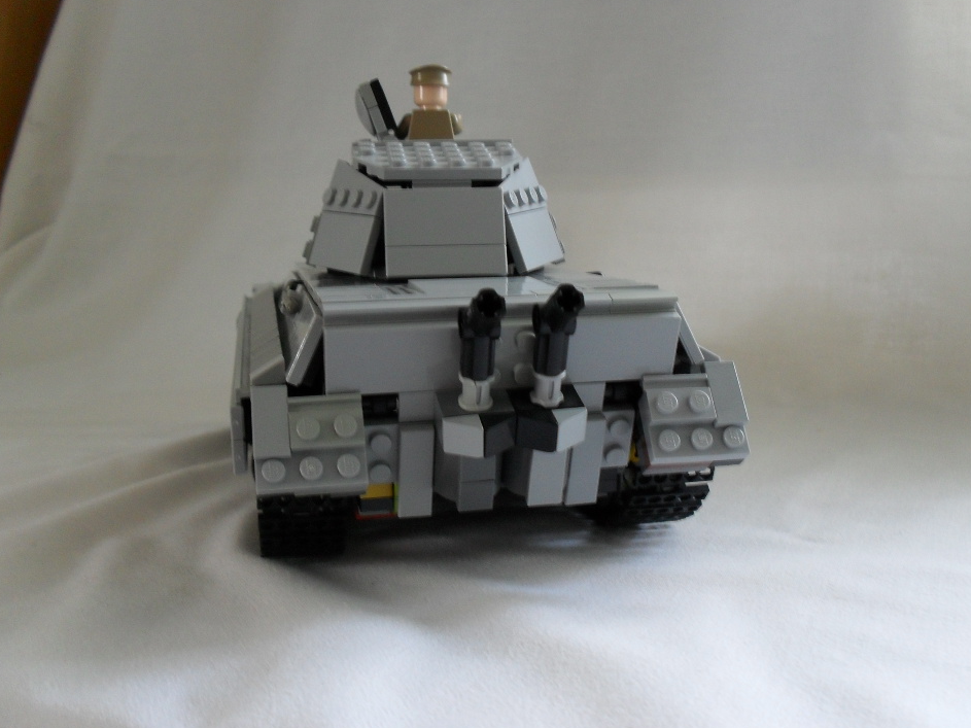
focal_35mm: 38
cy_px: 347
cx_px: 504
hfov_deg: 49.0
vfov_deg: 37.7
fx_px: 1066
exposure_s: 1/8
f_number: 3.2
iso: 200
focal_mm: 6.3
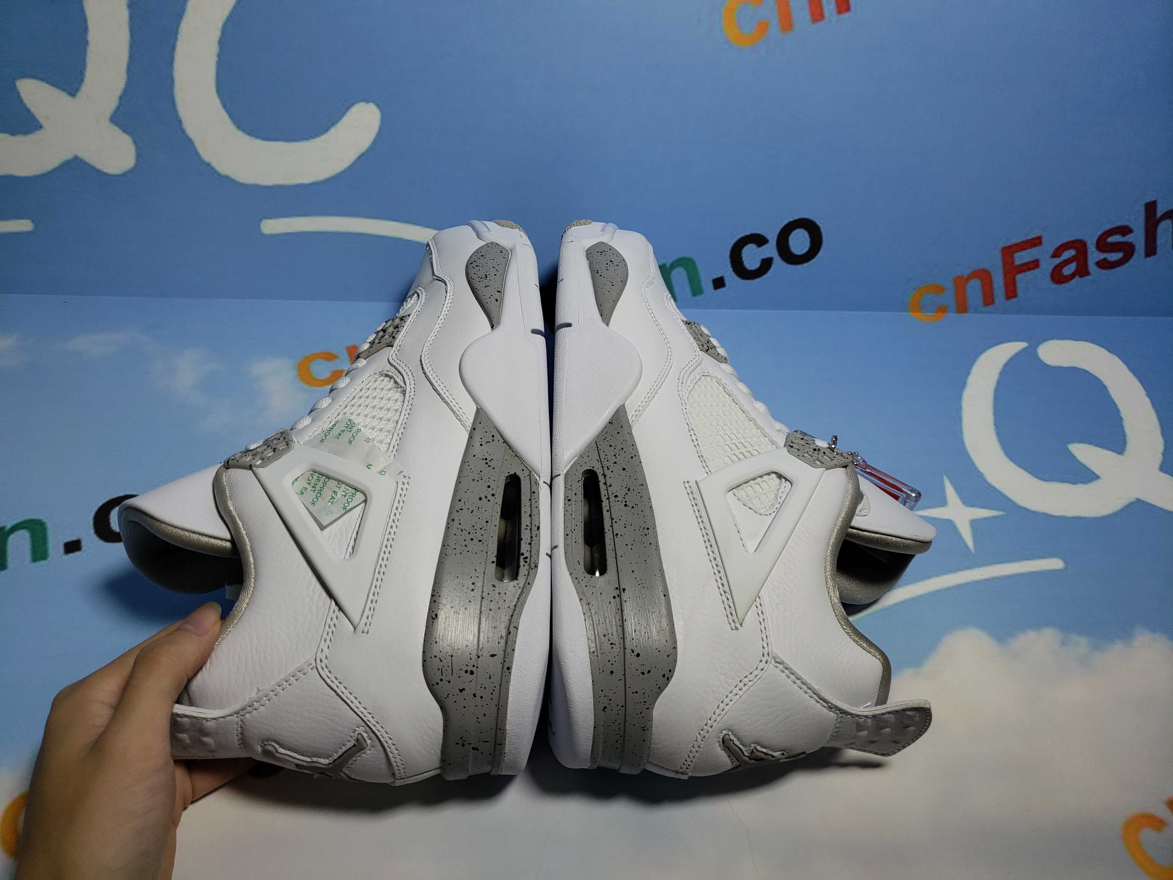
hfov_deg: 67.3
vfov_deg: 53.1
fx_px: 881
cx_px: 586
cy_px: 440
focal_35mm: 26
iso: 50
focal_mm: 4.3
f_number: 1.5
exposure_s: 1/932
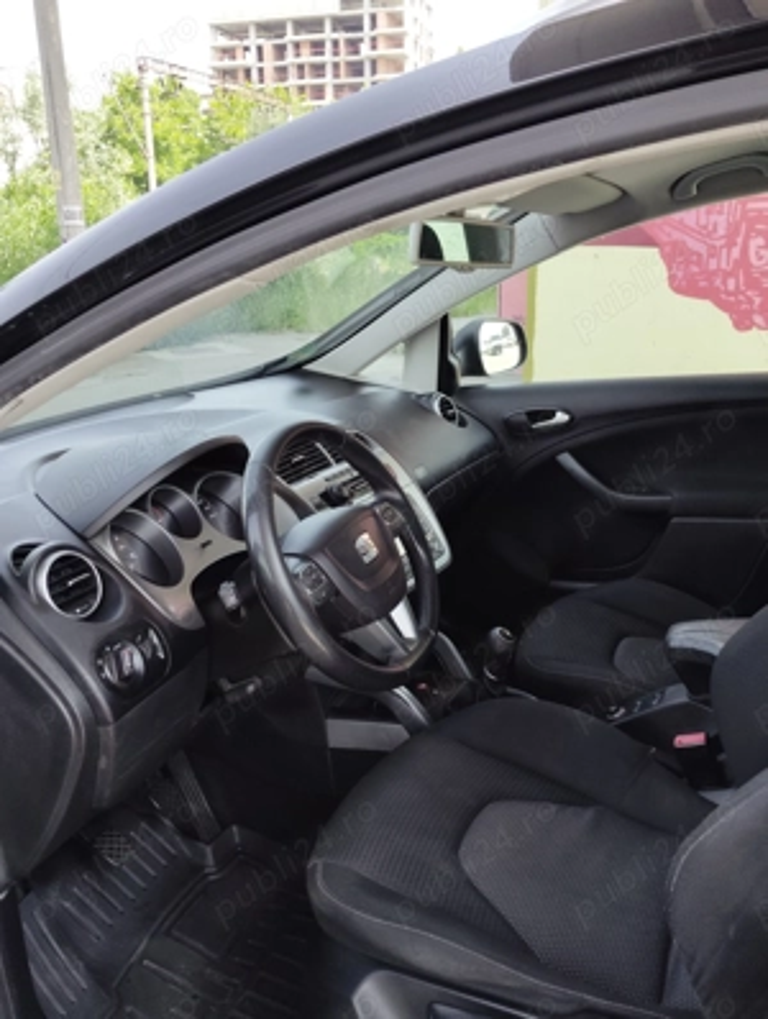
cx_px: 384
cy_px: 510
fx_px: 855
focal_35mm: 29
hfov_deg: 48.4
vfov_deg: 61.6
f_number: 1.8
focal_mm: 4.25
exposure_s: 1/193
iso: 50
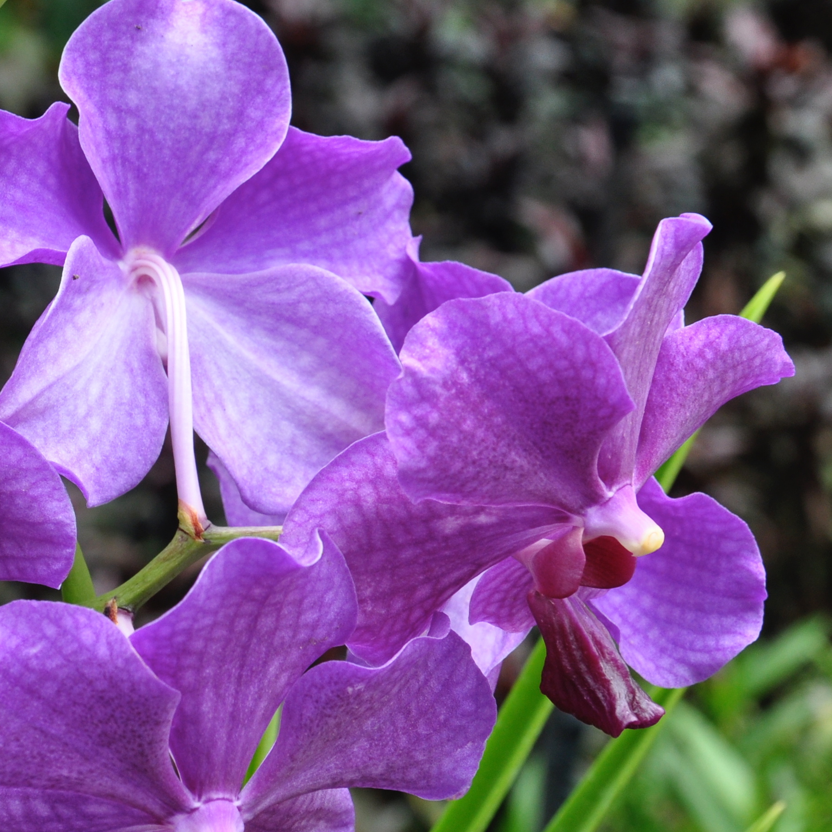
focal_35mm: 127
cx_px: 260
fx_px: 3453
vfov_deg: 13.7
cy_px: 478
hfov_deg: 13.7
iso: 320
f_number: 8
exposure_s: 1/60
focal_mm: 42
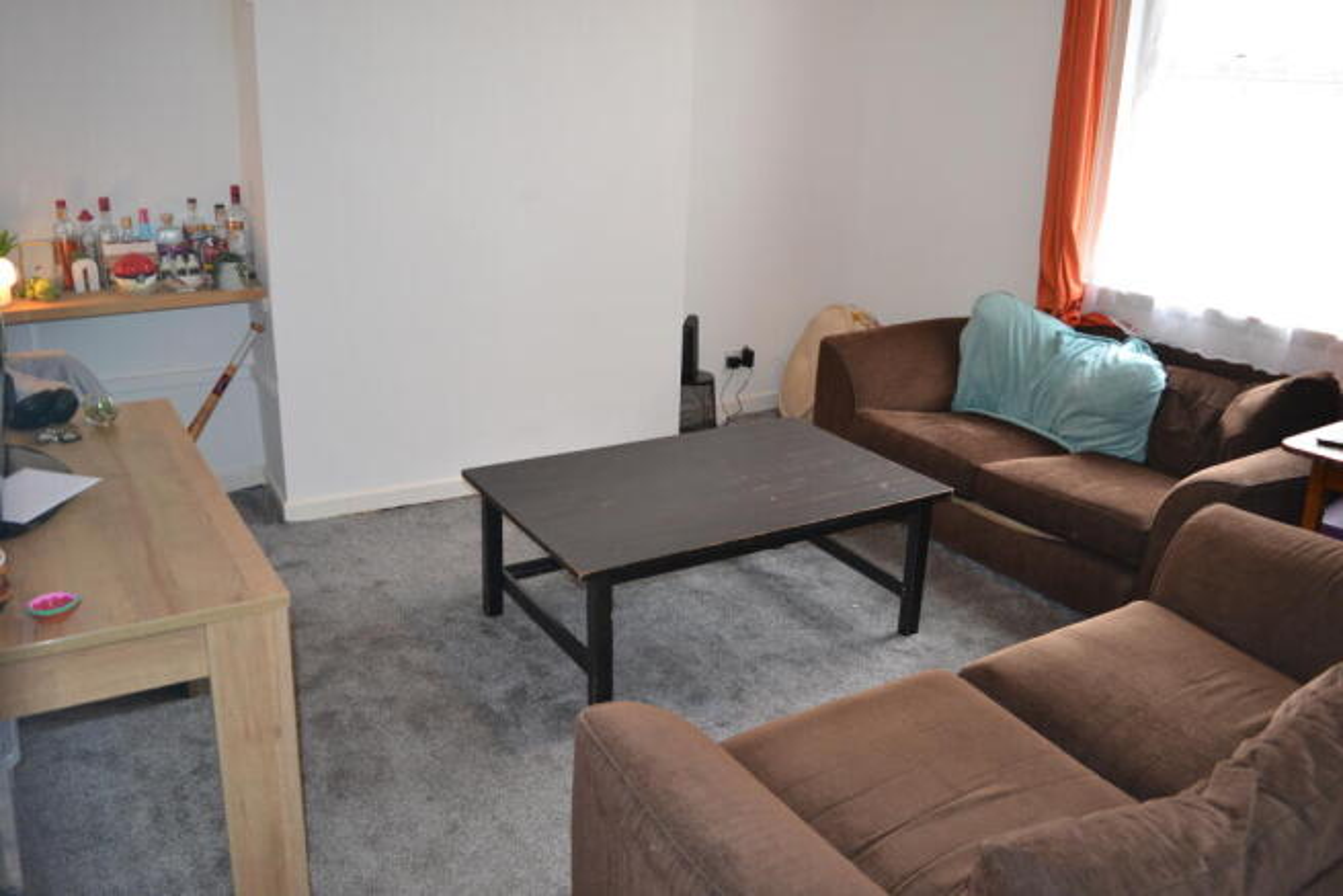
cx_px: 672
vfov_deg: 48.0
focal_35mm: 27
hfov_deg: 67.4
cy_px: 448
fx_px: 1007
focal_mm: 18
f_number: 3.5
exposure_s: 1/60
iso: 640
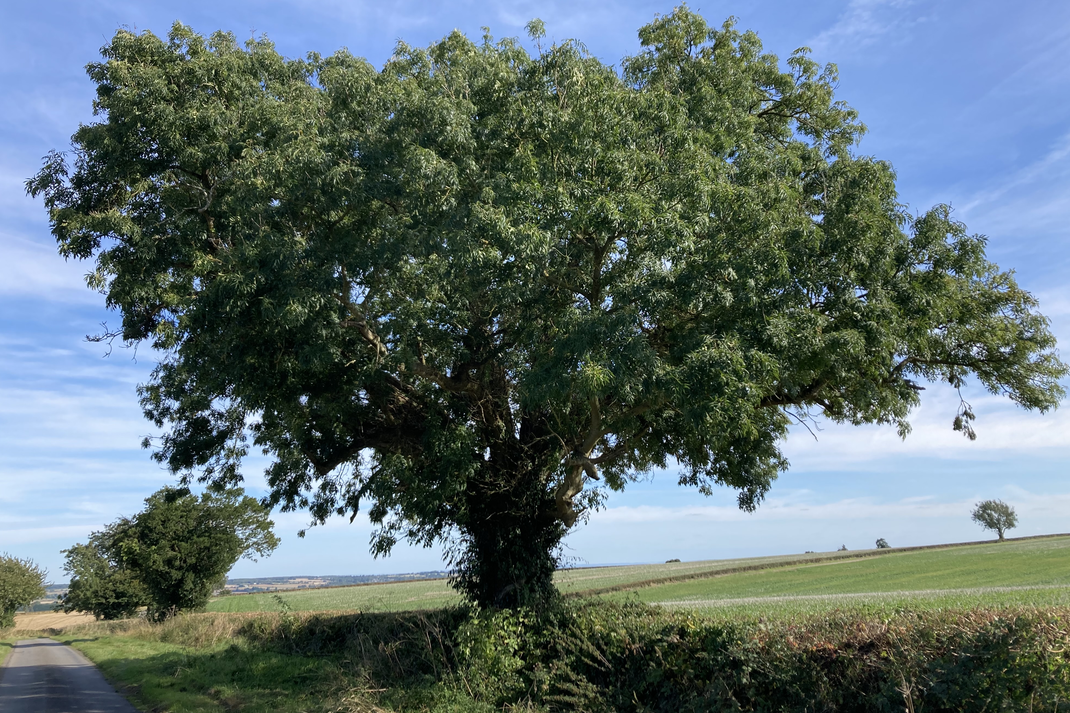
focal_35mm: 30
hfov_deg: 61.9
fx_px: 892
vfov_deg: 43.5
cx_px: 549
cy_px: 315
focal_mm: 3.99
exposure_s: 1/1116
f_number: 1.8
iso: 20
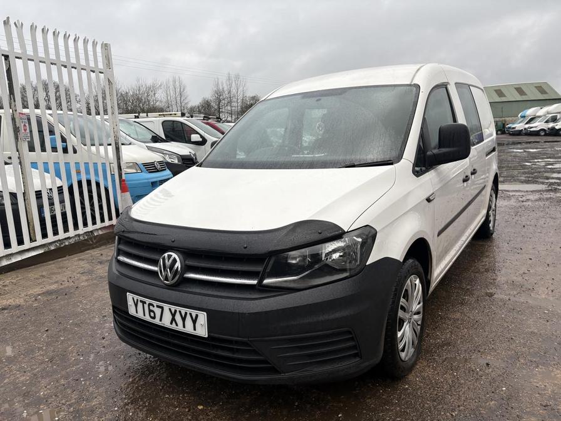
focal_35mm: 26
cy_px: 210
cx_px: 280
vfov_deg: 53.1
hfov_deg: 67.3
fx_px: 421
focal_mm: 5.96
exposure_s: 1/404
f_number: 1.6
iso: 50
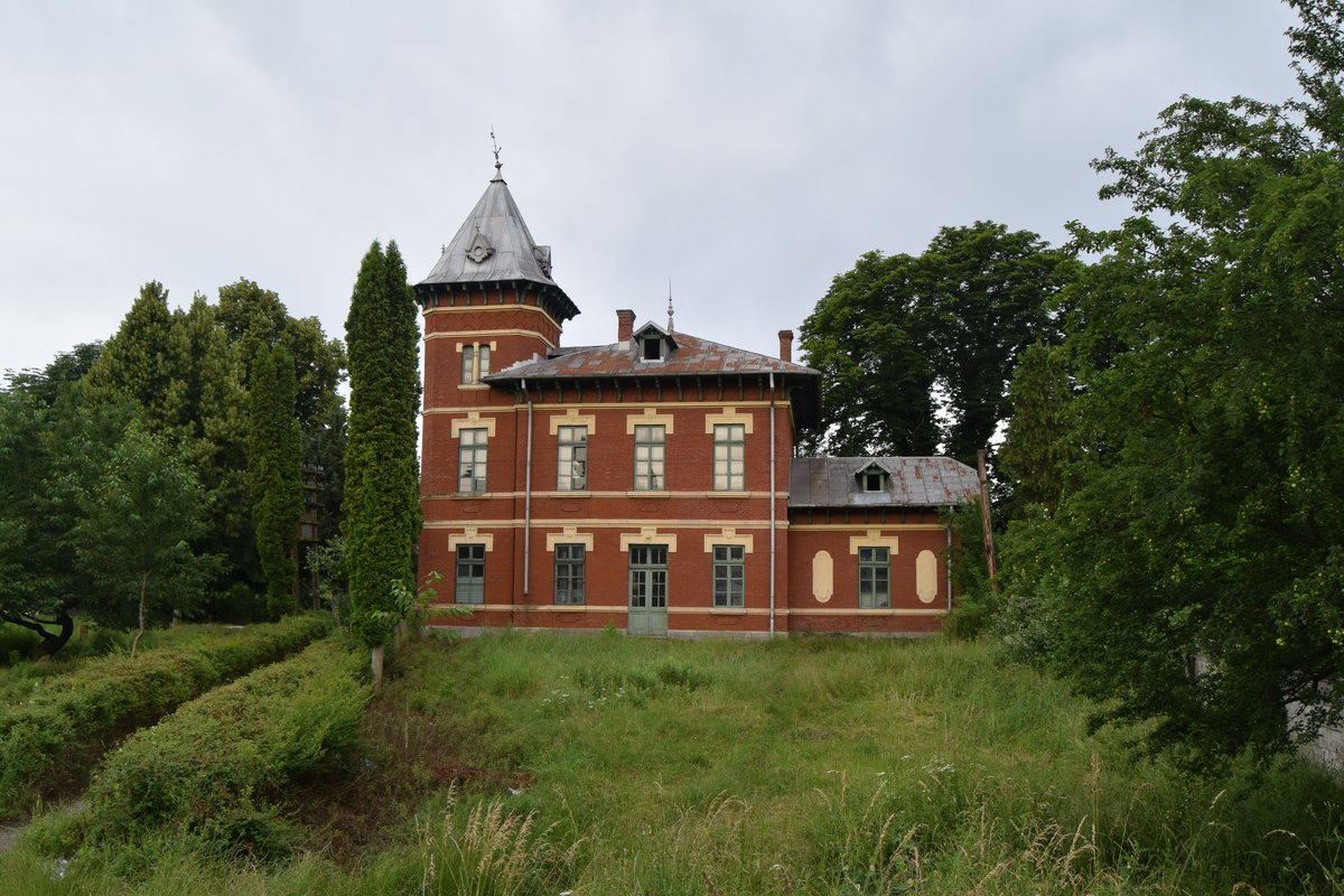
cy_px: 448
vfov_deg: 47.9
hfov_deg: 67.4
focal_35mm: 27
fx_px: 1008
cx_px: 672
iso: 400
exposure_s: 1/250
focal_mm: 18
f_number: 8
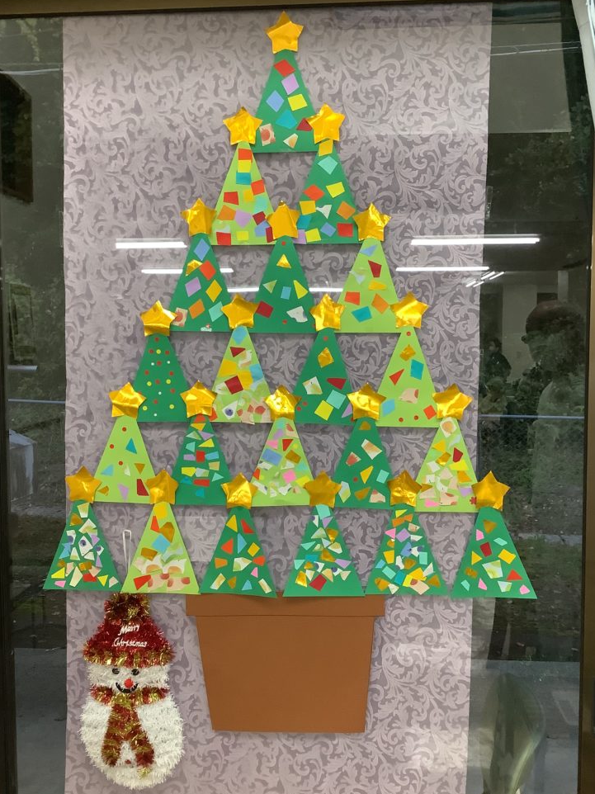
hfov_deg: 42.9
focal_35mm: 33
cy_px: 390
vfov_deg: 55.4
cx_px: 302
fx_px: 757
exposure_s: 1/60
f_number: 2.4
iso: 250
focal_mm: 3.3
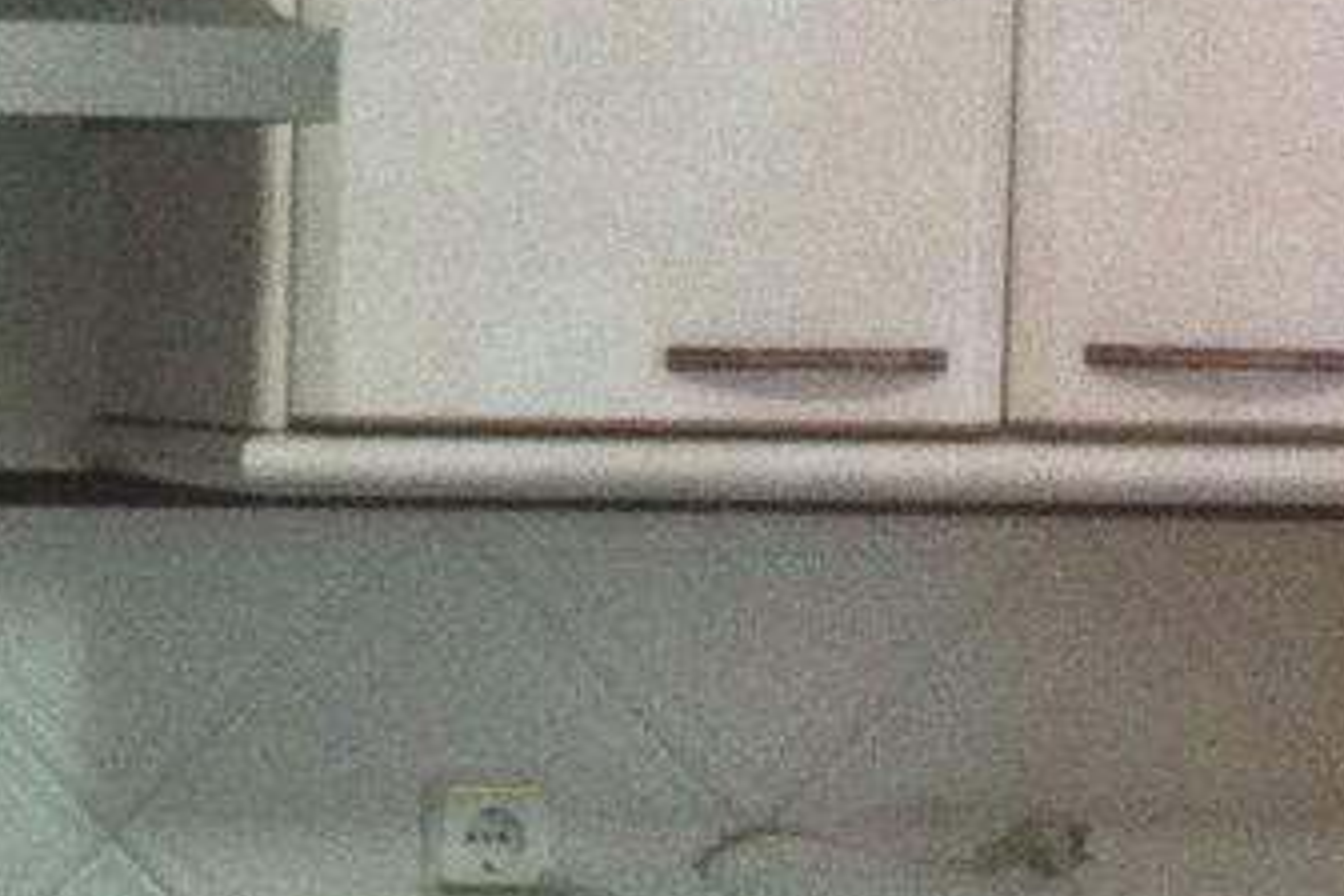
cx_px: -672
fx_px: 6458
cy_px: 534
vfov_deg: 7.9
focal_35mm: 173
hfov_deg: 11.4
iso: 250
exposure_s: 1/15
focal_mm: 3.85
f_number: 2.8
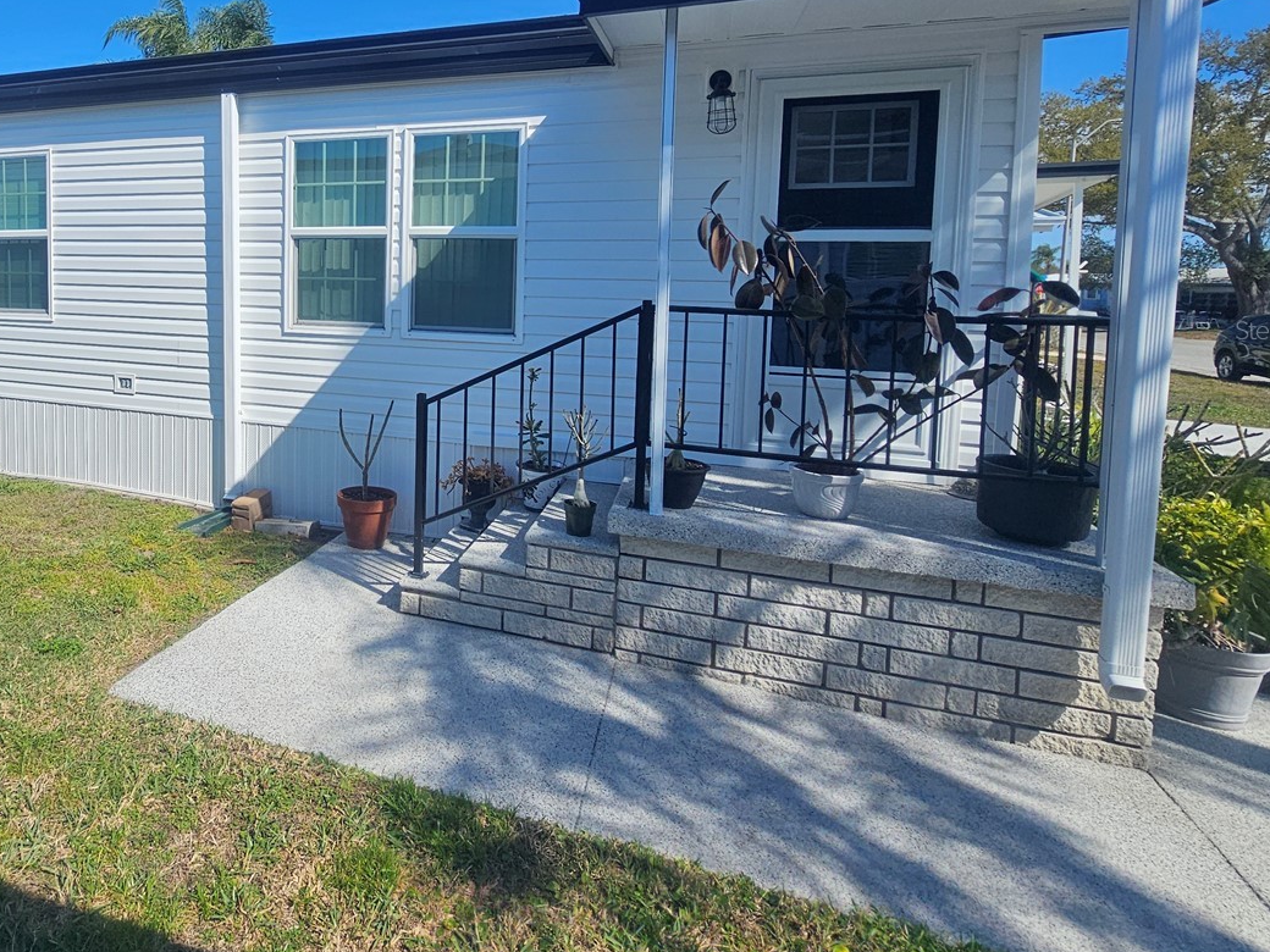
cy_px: 330
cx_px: 374
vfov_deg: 64.5
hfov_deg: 77.7
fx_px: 734
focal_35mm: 20
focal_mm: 2.2
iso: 50
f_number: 2.2
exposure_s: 1/3229
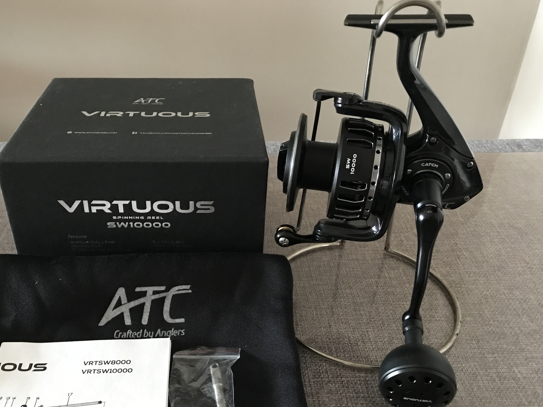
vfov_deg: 41.6
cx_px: 231
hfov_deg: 53.7
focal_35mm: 34
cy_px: 241
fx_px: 533
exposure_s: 1/6
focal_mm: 3.99
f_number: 1.8
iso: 100
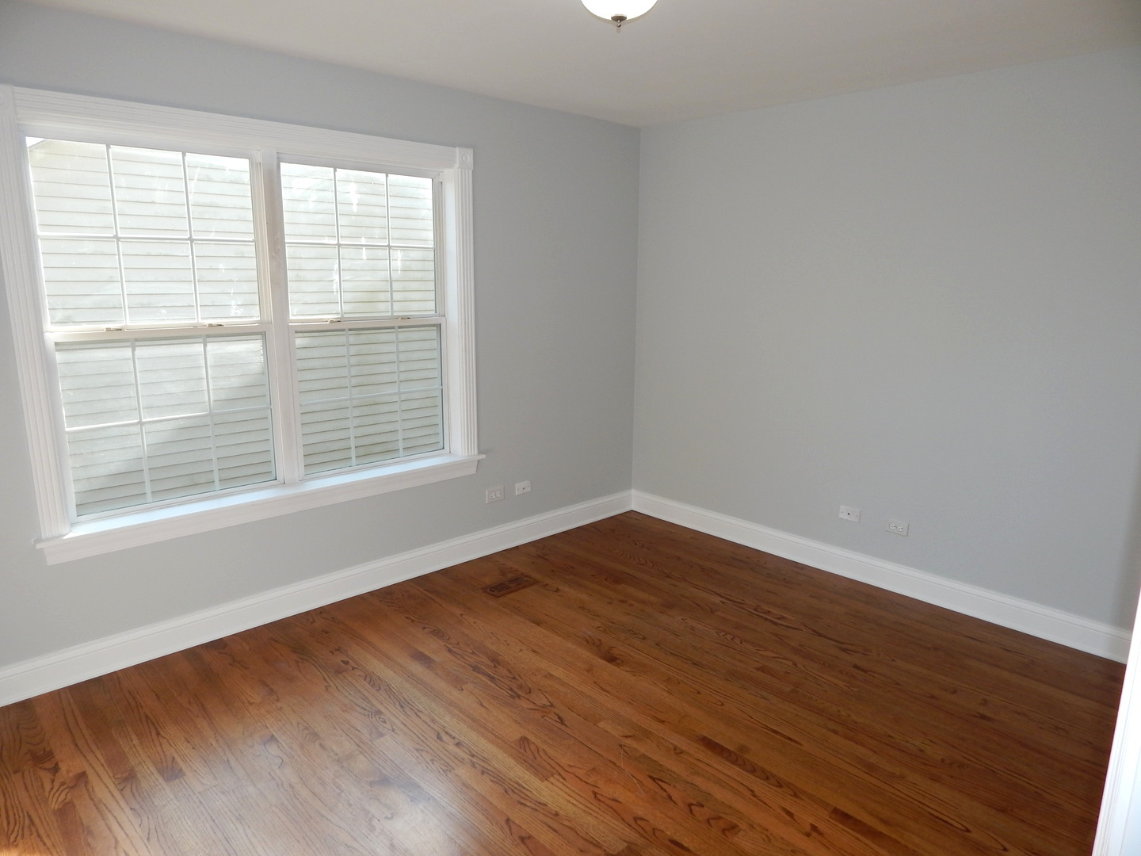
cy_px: 428
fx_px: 725
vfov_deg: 61.1
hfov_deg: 76.4
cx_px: 570
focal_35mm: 22
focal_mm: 4
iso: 125
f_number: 3
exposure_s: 1/200
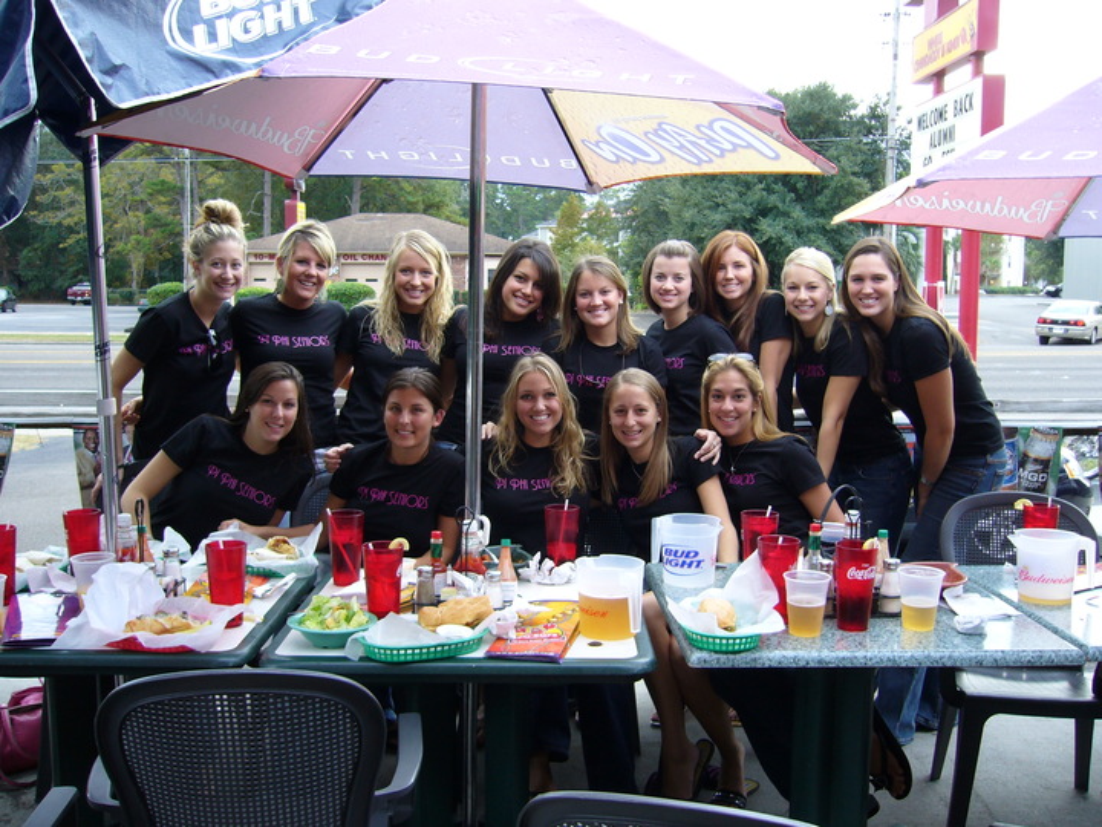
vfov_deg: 40.7
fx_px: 1114
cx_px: 551
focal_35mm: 35
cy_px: 414
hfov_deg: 52.6
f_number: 2.8
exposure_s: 1/30
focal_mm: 5.8
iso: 80
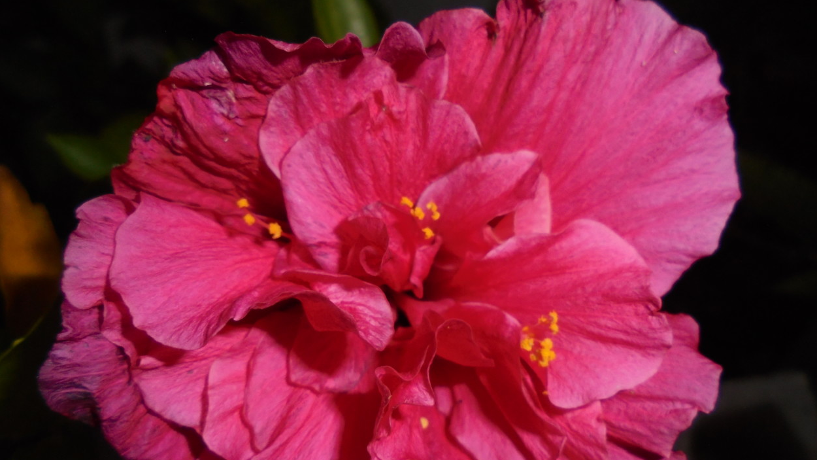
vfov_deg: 39.9
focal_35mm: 29
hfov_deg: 66.1
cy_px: 285
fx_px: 628
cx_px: 418
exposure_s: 1/30
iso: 200
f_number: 11.5
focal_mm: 4.6
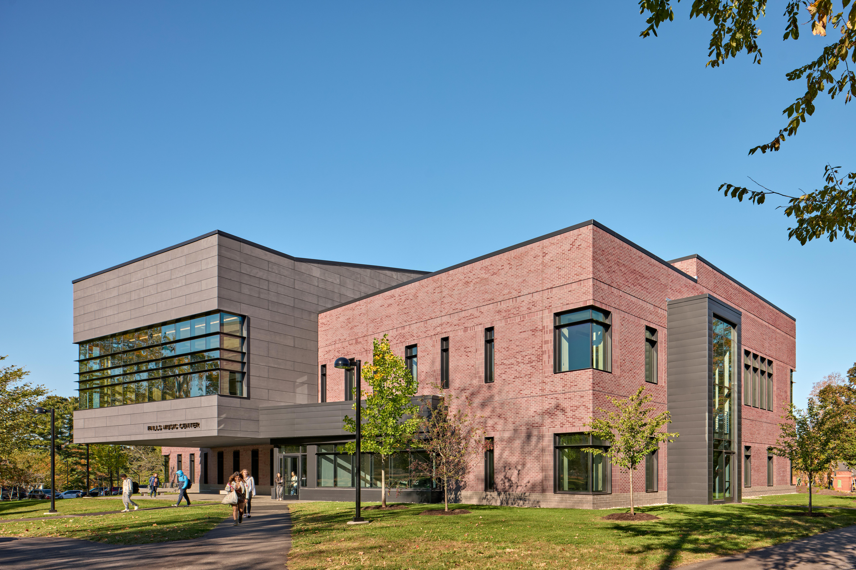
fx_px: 570
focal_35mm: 24
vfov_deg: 53.1
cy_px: 285
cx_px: 428
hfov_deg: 73.8
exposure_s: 1/100
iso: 200
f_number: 13
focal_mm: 24
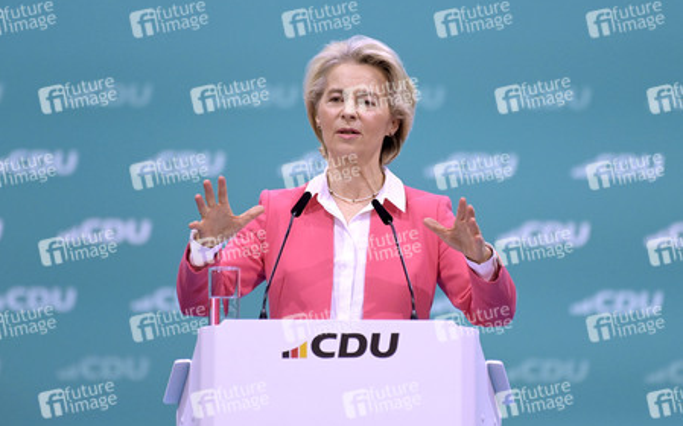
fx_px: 9524
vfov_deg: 2.6
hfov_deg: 4.1
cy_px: 210
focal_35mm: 512
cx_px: 342
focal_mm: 500
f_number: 5.6
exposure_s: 1/500
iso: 8000
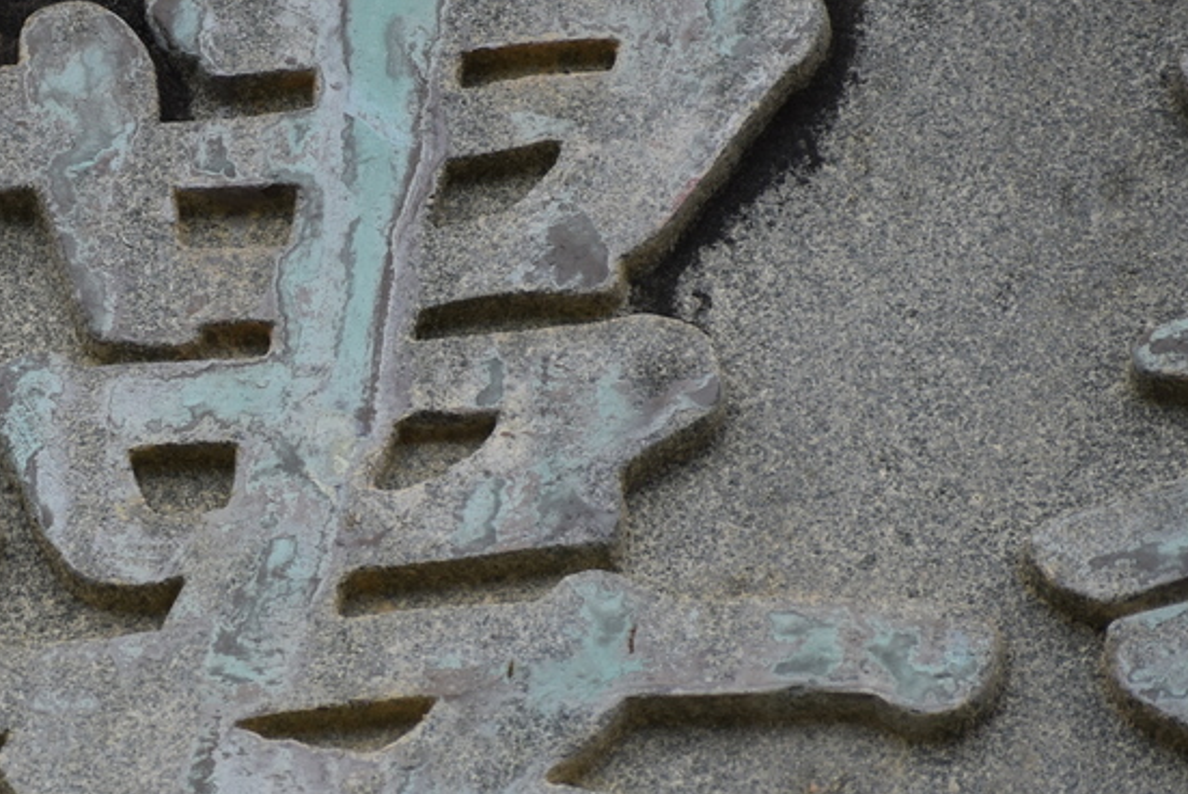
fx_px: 18324
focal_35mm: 555
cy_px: 452
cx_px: 13
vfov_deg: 2.5
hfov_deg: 3.7
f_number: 5.6
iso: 360
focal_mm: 170
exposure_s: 1/500
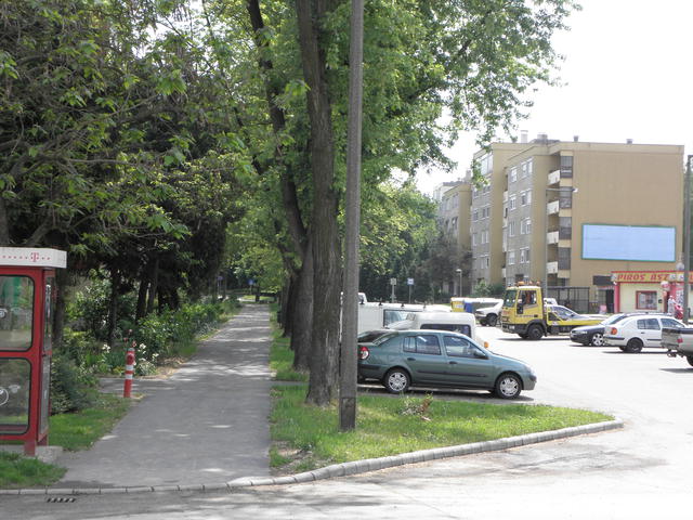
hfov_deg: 32.7
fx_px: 1181
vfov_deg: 24.8
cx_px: 346
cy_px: 260
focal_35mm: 59
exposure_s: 1/100
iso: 64
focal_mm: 10.65
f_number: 5.6
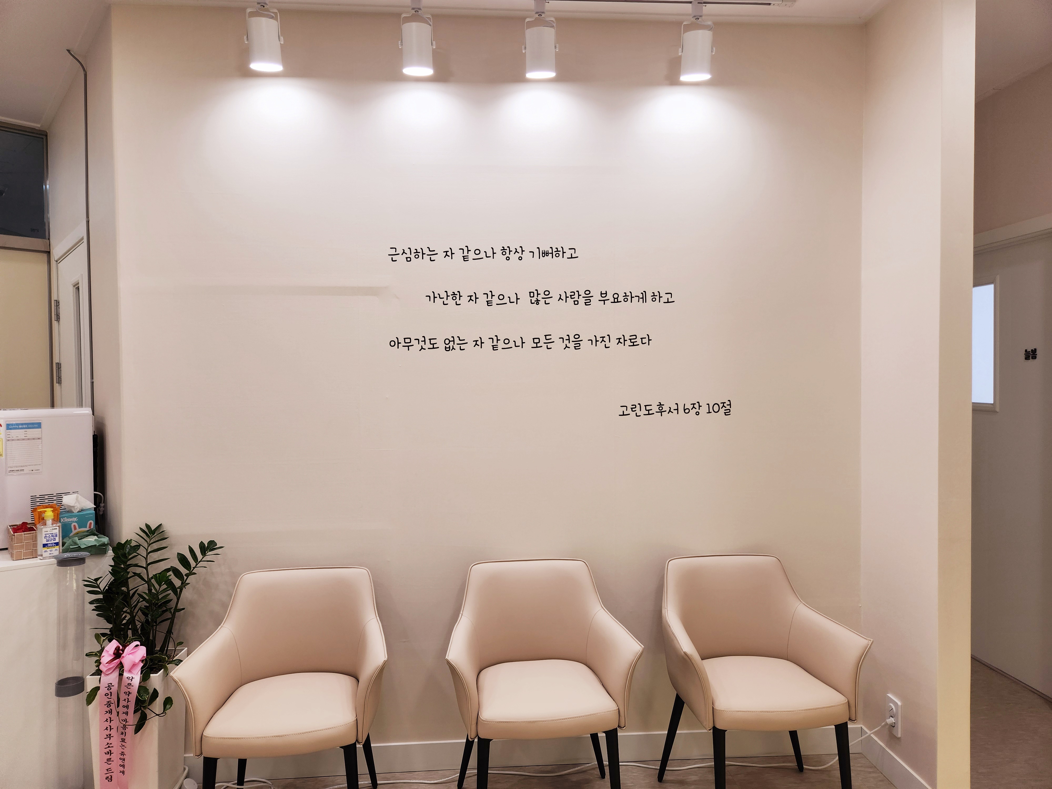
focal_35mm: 23
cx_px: 526
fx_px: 699
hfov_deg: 73.9
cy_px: 394
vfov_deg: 58.9
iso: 25
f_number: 1.8
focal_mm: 5.4
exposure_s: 1/120
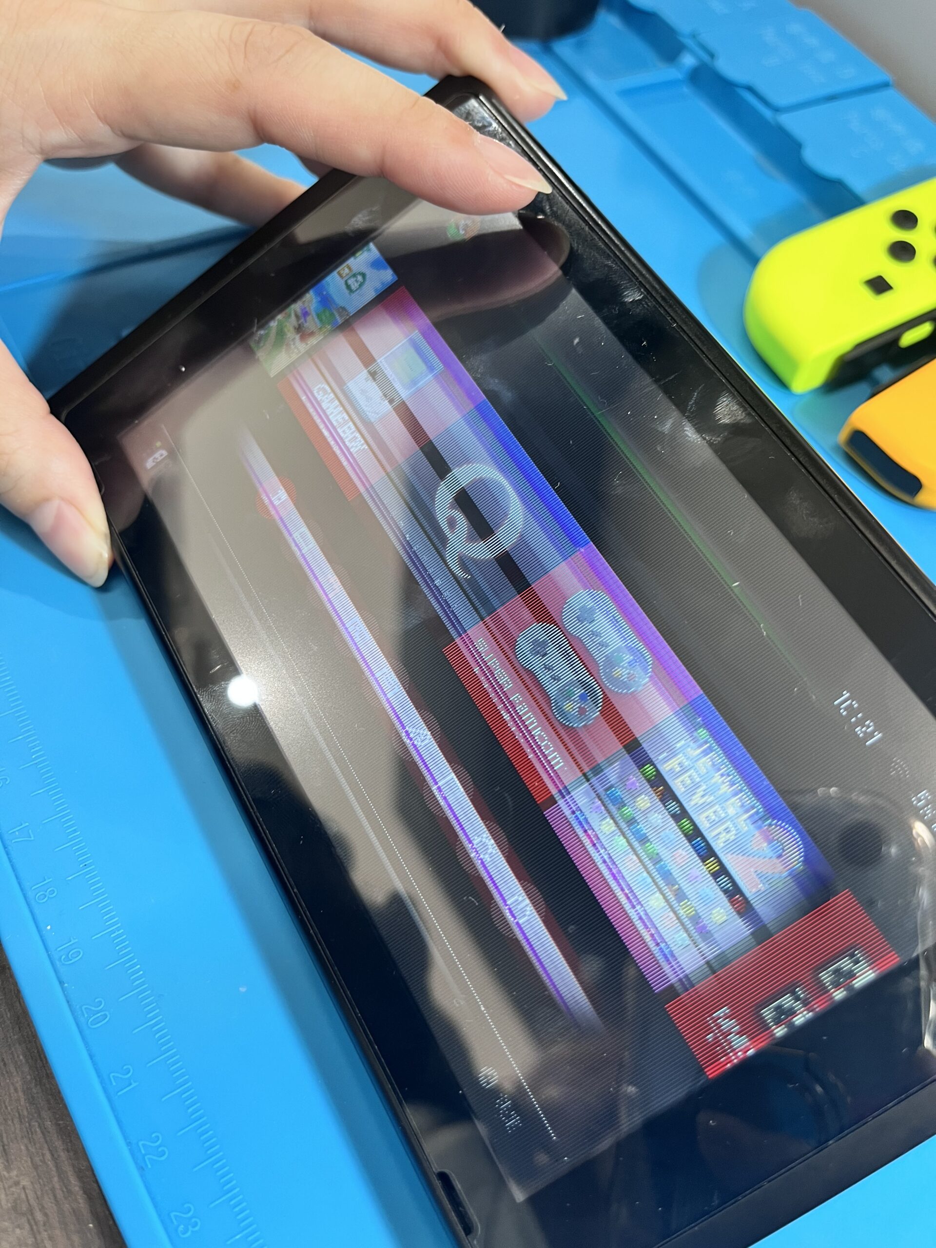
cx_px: 468
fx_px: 937
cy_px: 624
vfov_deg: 67.3
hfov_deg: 53.1
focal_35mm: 26
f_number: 1.6
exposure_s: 1/60
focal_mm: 5.1
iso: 125
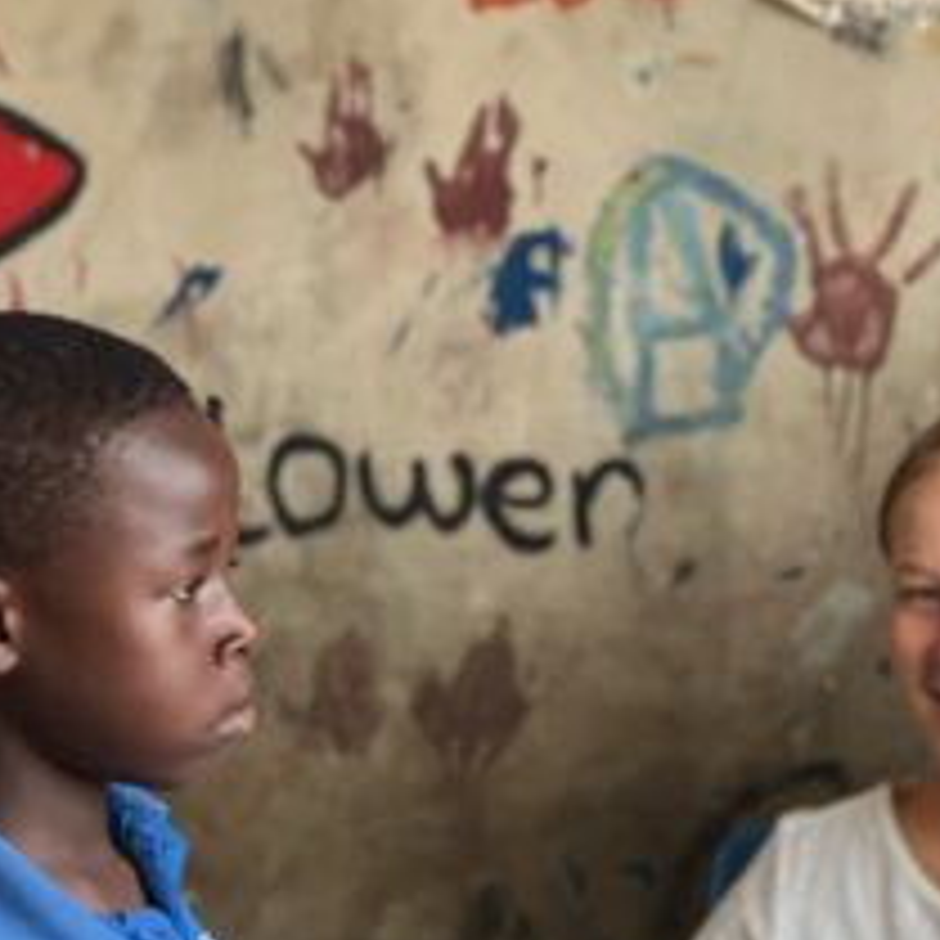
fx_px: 5346
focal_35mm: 174
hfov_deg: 10.0
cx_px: 724
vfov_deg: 10.0
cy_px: 747
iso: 160
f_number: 2.8
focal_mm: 9
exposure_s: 1/121
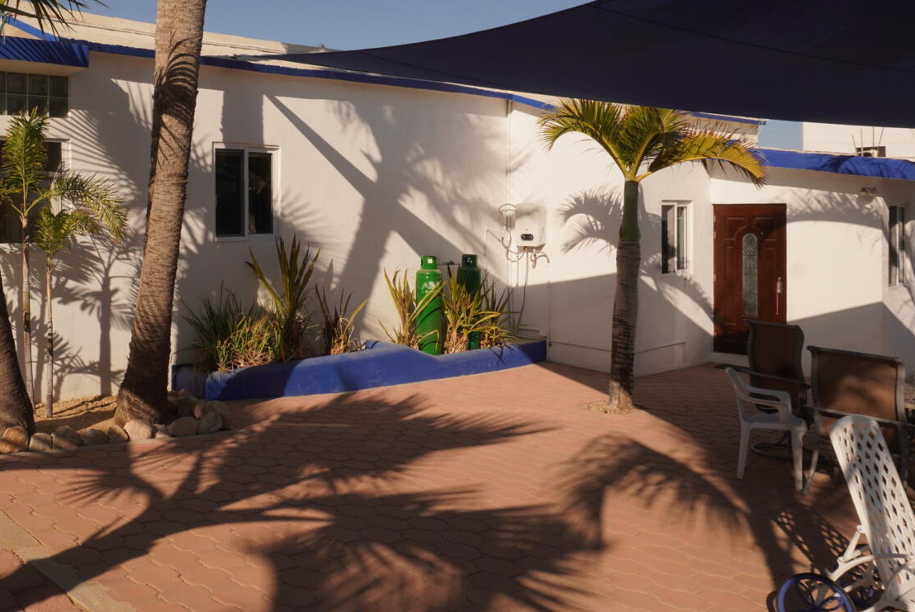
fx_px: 890
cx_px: 255
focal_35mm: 35
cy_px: 211
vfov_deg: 37.6
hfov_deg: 52.5
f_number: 14
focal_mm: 16
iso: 125
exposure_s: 1/200
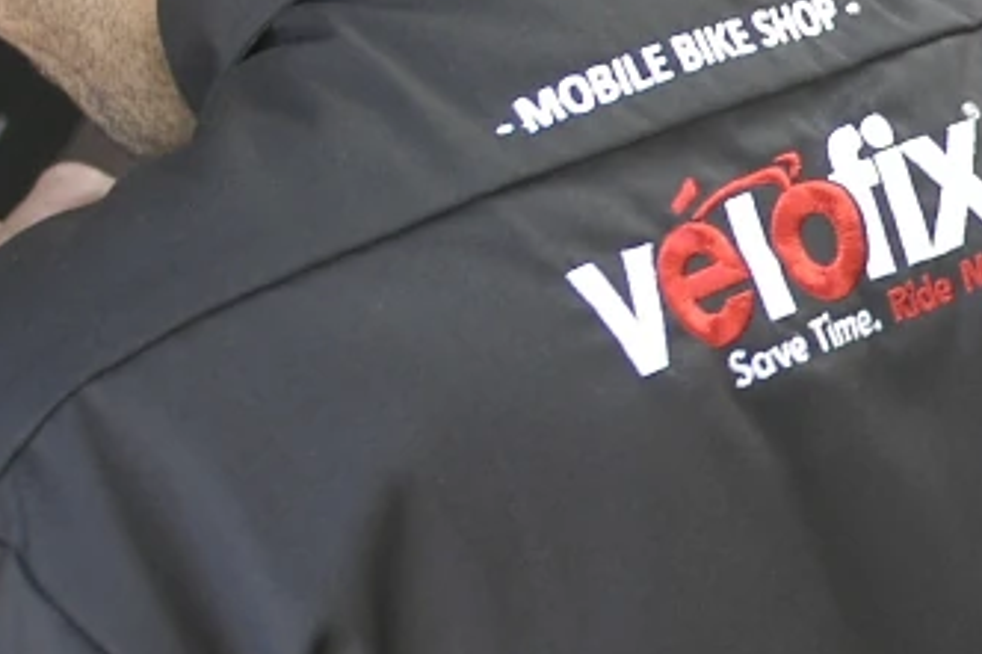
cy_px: 249
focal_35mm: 190
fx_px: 5180
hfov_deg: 10.1
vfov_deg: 7.2
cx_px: 1855
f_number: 2.8
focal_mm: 28
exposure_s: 1/125
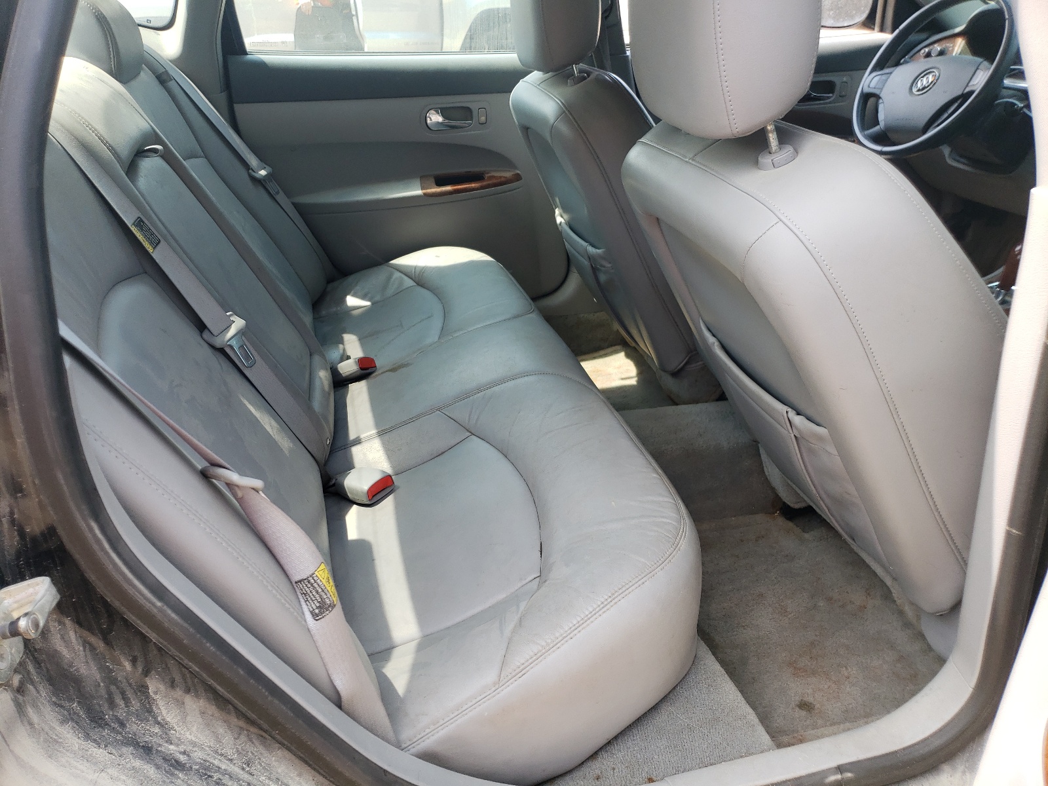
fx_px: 787
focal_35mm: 26
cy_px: 393
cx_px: 524
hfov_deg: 67.3
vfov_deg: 53.1
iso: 50
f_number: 1.5
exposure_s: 1/476
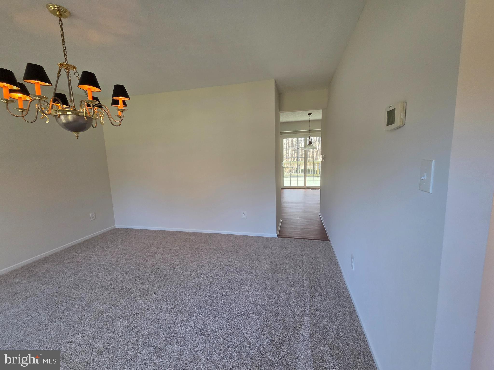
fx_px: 186
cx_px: 247
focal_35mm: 13
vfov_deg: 89.9
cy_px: 185
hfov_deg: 106.2
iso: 250
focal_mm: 2.2
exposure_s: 1/120
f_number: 2.2
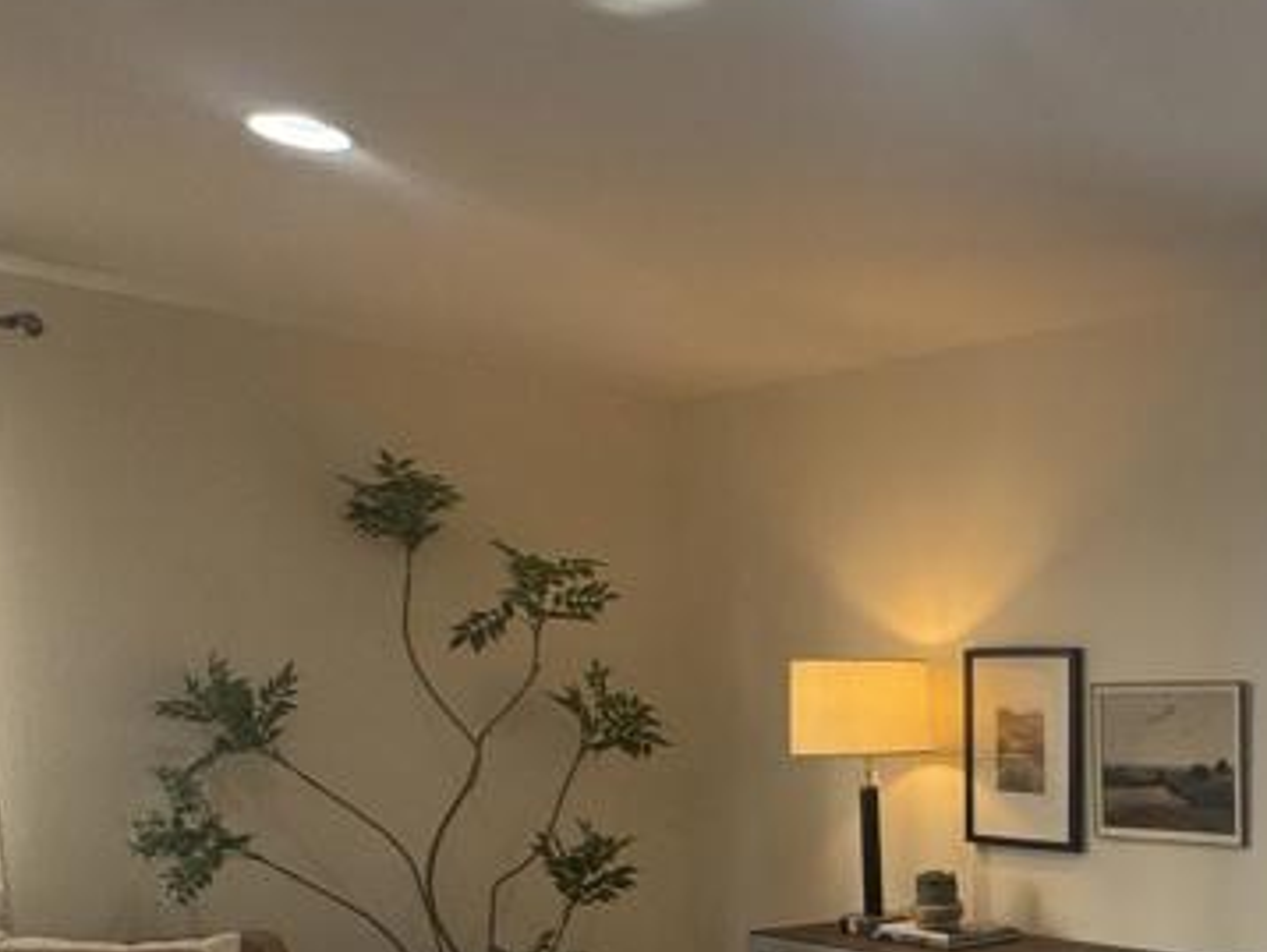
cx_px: 1373
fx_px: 1465
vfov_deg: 33.5
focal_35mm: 40
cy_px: 913
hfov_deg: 39.0
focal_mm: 2.22
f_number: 2.2
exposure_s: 1/120
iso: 40
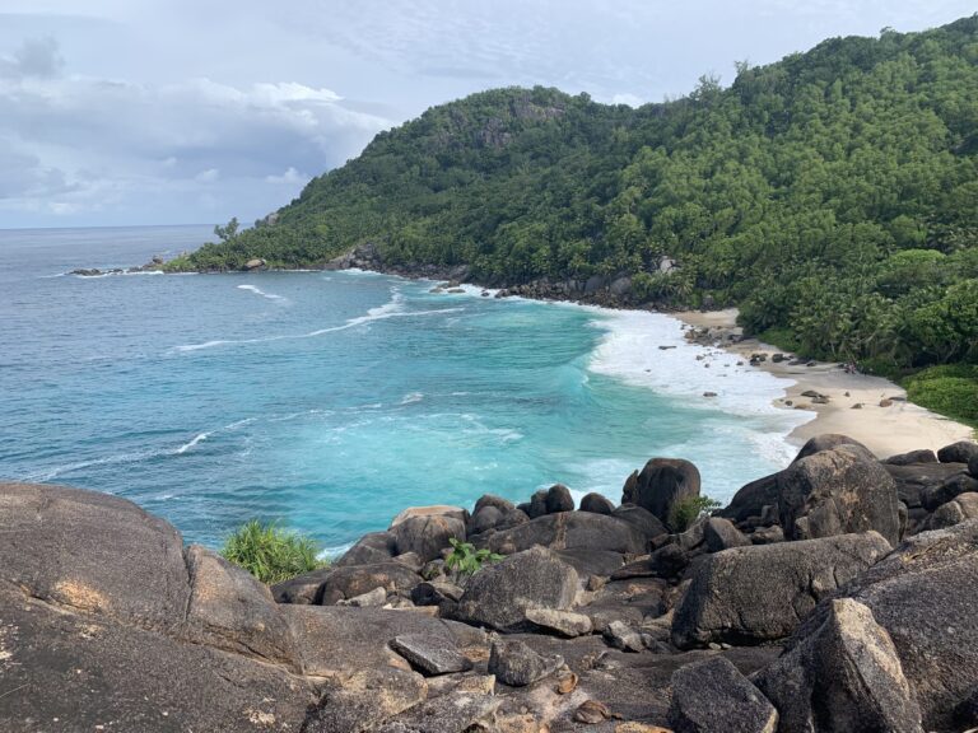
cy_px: 366
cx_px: 489
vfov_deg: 53.1
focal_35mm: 26
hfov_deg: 67.3
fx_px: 735
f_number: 1.8
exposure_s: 1/2160
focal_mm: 4.25
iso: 25
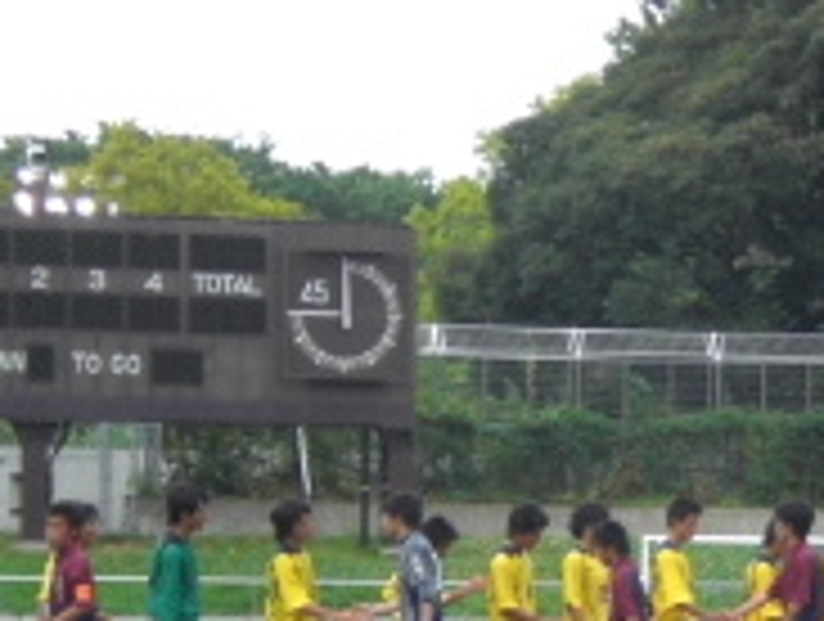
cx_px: 770
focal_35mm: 261
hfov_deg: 7.5
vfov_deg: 5.7
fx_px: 6225
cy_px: 515
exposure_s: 1/160
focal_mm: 18.9
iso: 400
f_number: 5.9
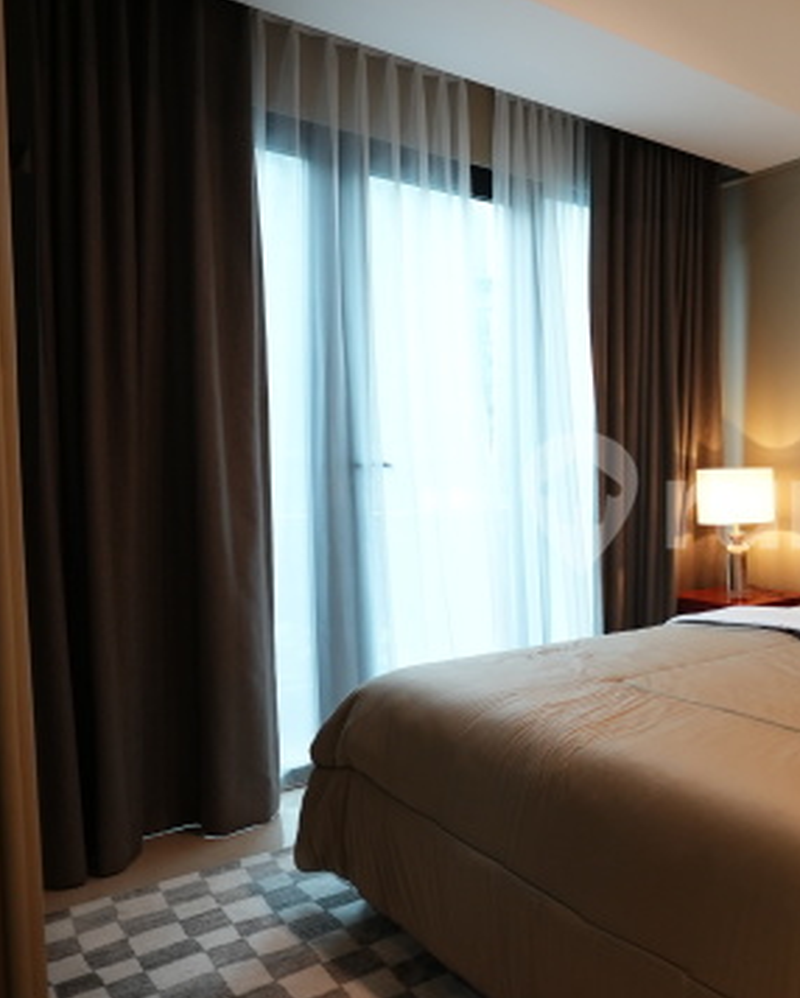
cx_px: 885
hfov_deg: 40.2
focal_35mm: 29
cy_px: 503
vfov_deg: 60.4
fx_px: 858
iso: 1600
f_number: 2.8
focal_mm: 16
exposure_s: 1/100
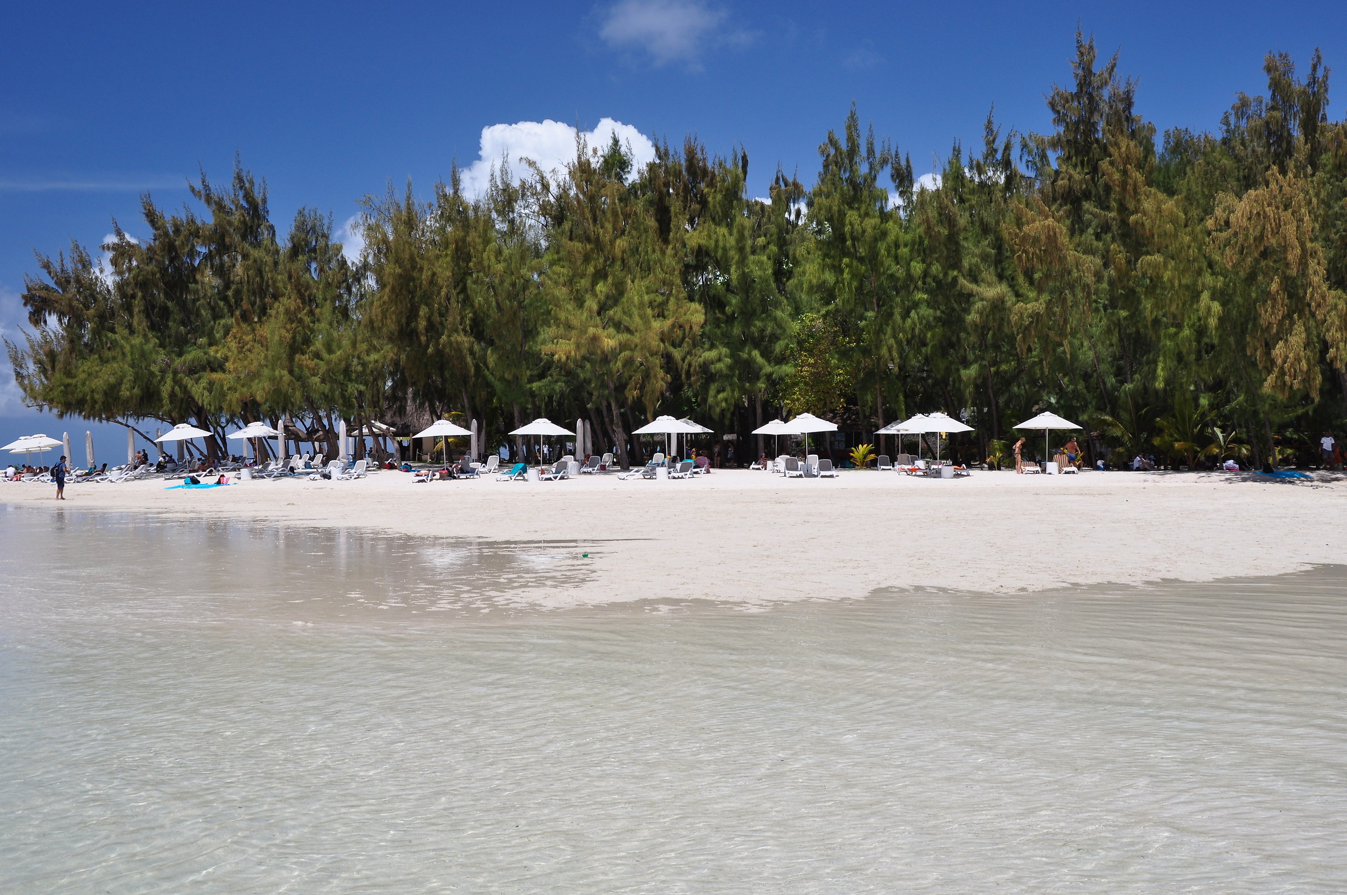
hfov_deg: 49.6
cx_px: 674
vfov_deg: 34.1
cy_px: 448
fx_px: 1457
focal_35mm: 39
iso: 200
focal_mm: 26
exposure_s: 1/200
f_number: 10
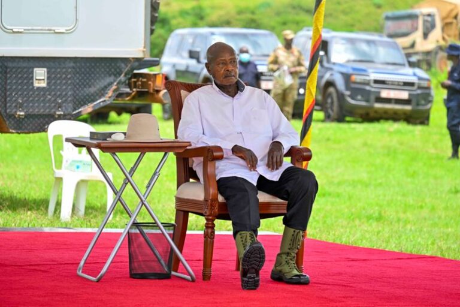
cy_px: 154
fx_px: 2555
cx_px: 230
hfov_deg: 10.3
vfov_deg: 6.9
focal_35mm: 200
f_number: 6.3
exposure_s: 1/800
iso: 720
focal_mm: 200
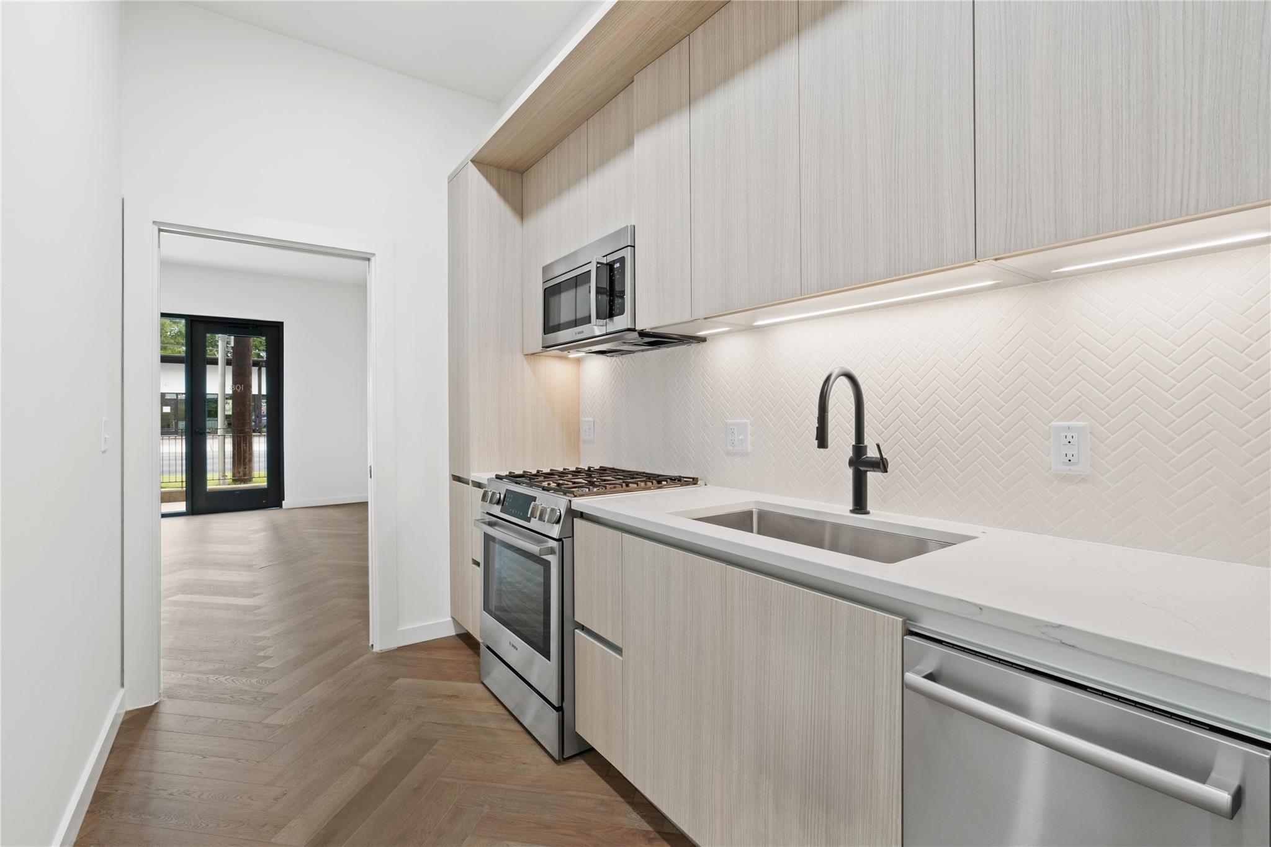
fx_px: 565
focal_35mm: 16
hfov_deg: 96.7
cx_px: 636
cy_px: 424
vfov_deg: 73.7
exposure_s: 2.3
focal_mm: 10.8
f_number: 8
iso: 400
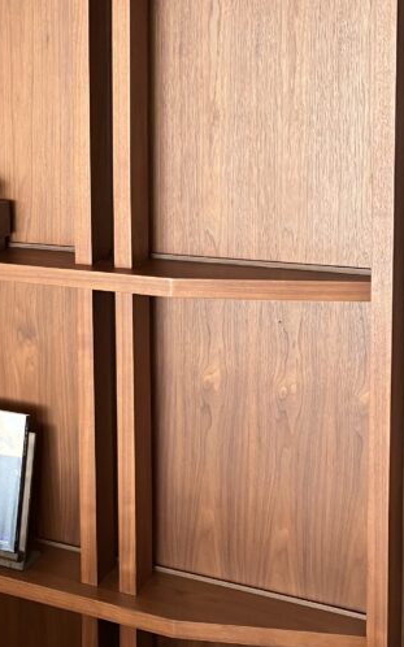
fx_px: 1075
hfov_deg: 20.2
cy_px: 187
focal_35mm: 61
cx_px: -56
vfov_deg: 33.0
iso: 80
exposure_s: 1/50
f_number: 1.8
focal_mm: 3.99
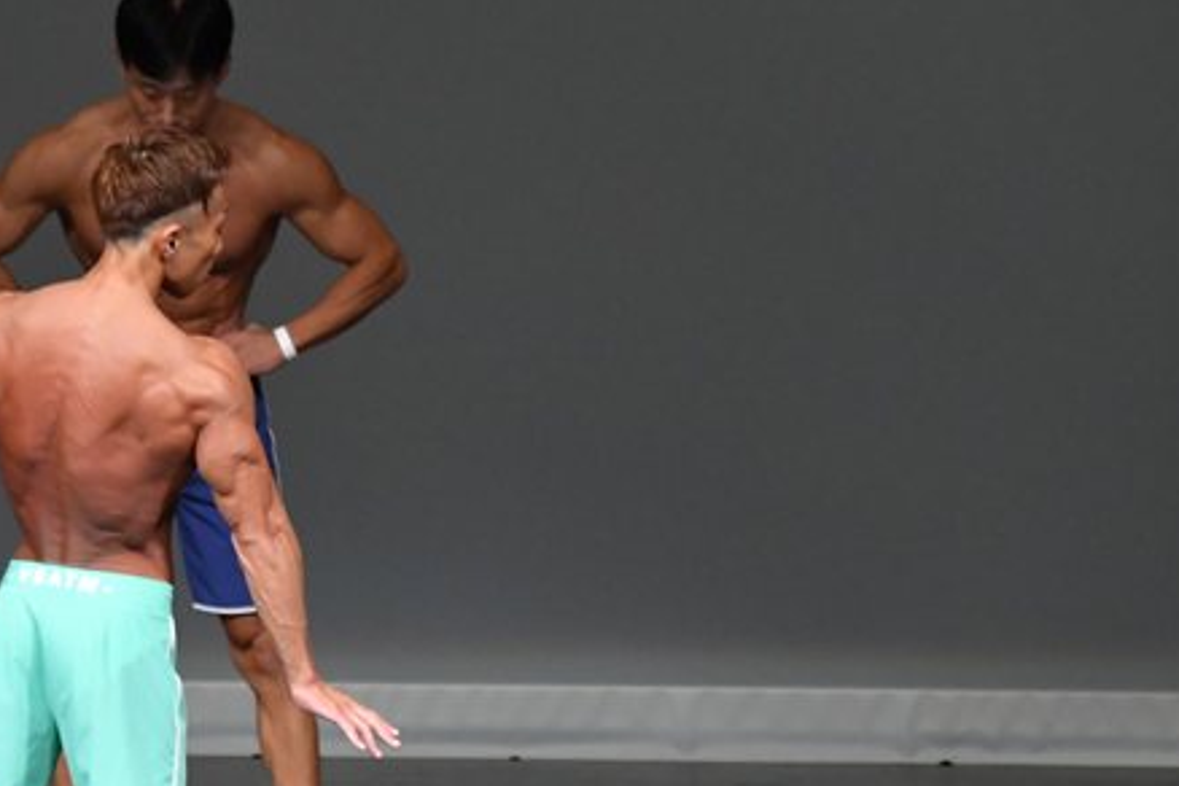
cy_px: 560
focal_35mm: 557
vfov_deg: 2.5
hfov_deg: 3.7
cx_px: 281
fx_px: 18240
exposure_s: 1/400
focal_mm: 210
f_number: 5.6
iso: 4000
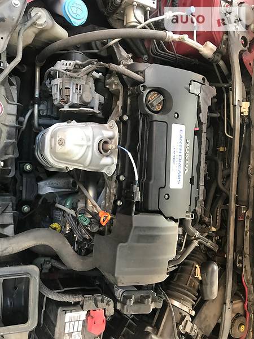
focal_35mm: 28
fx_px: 274
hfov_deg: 49.7
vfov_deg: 63.4
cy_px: 170
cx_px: 127
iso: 40
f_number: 1.8
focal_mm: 4
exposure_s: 1/33
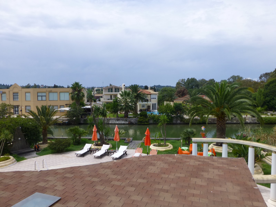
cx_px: 138
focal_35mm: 24
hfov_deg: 71.6
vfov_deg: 56.8
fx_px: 191
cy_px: 104
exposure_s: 1/1300
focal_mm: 4.3
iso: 100
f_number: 4
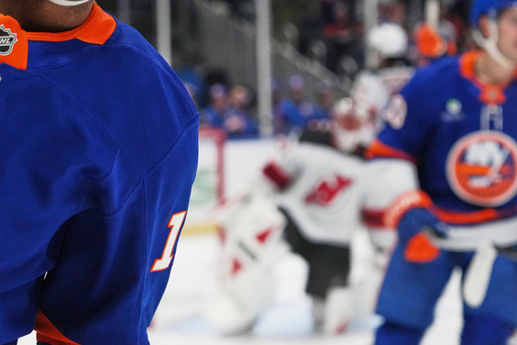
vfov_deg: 10.8
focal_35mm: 127
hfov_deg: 16.0
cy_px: 56
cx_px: 67
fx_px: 1824
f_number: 3.5
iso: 3200
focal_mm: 70
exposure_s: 1/3200
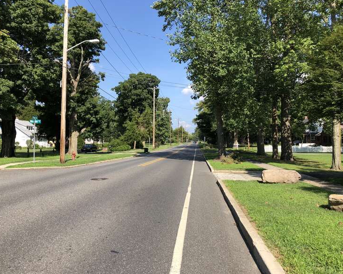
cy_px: 140
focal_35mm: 30
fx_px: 305
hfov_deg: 58.8
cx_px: 168
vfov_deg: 48.5
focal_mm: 4
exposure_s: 1/1130
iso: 20
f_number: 1.8
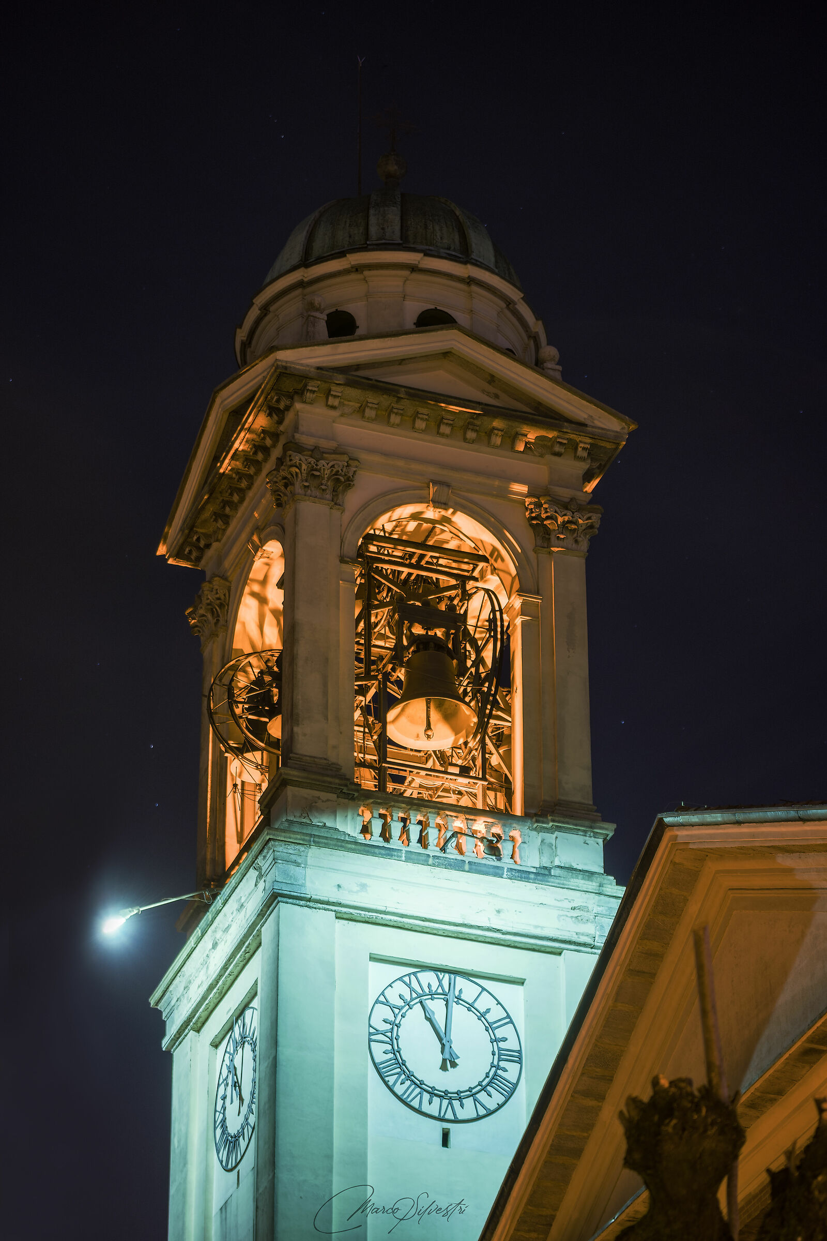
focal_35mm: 105
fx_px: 3618
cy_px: 620
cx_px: 414
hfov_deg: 13.0
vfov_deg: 19.5
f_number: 10
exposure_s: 25
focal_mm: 70
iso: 100
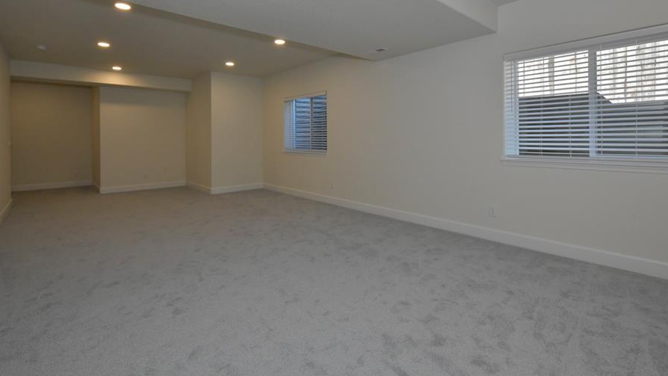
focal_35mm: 18
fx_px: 319
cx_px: 340
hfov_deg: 92.6
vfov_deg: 60.2
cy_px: 141
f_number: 13
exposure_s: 1/160
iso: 2000
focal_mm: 15
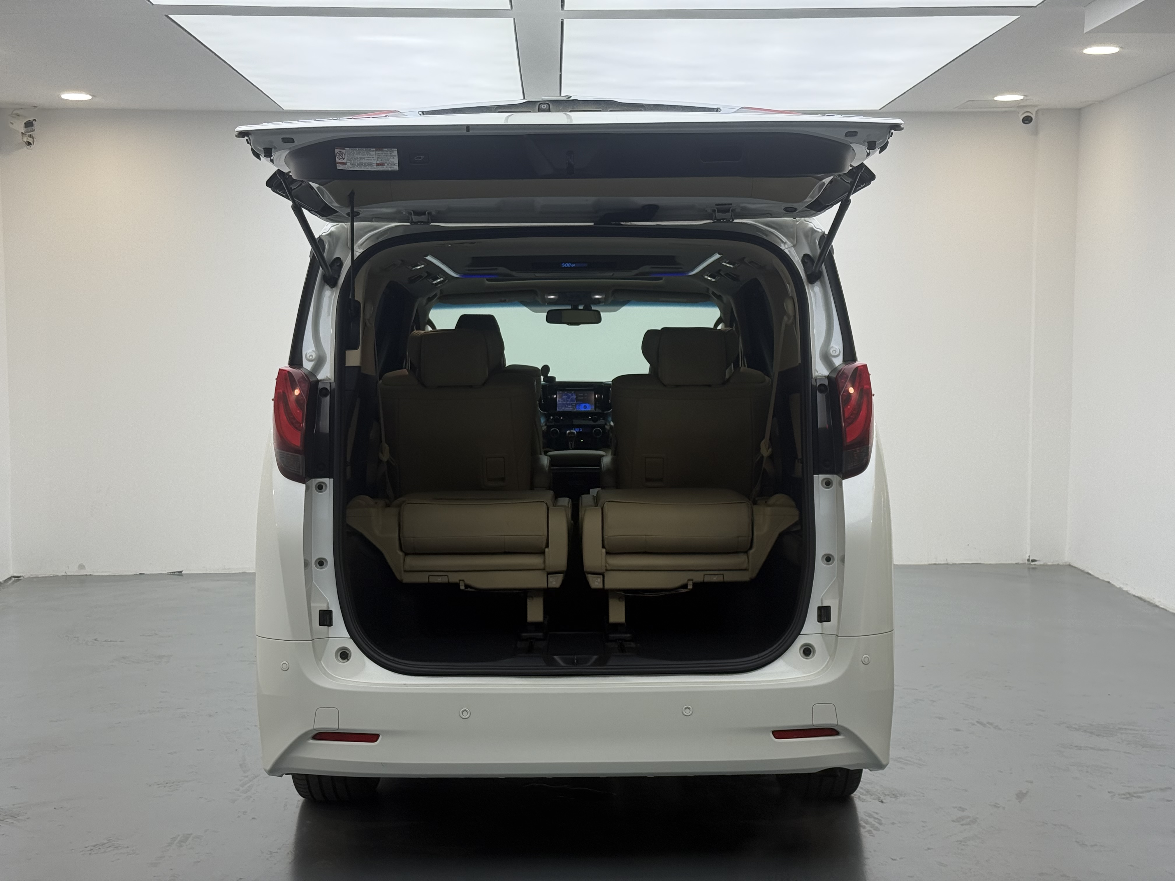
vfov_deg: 30.3
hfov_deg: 39.7
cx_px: 588
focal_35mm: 48
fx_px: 1629
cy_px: 440
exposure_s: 1/189
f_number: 1.78
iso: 64
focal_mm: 6.76
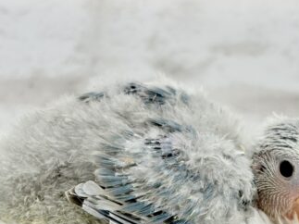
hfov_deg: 19.1
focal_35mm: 103
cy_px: 199
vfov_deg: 14.2
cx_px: 178
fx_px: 889
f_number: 1.6
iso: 40
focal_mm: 5.96
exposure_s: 1/50
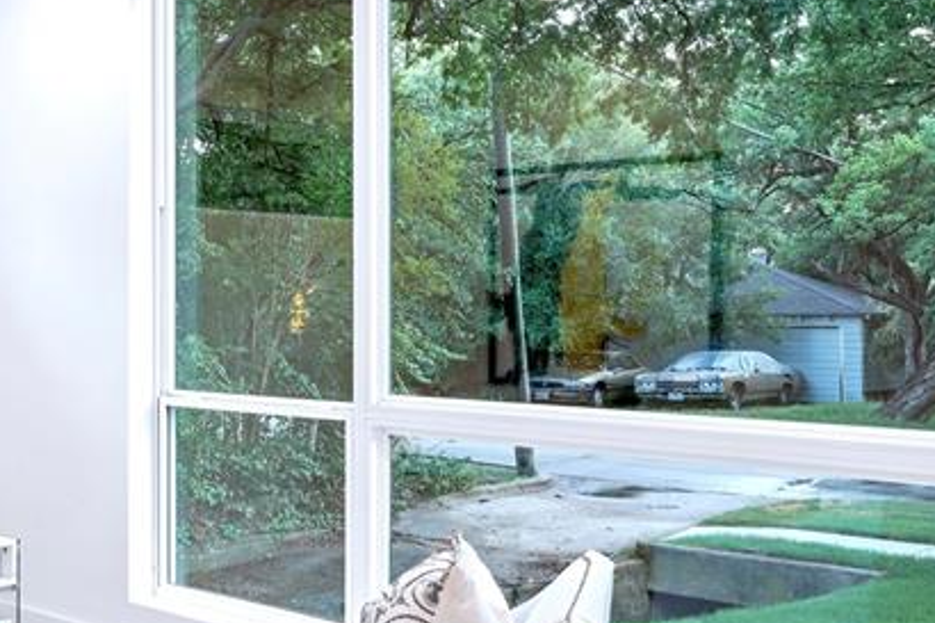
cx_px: -43
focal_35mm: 50
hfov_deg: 35.1
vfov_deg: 27.0
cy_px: 304
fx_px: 1298
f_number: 11
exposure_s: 2
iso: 100
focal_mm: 20
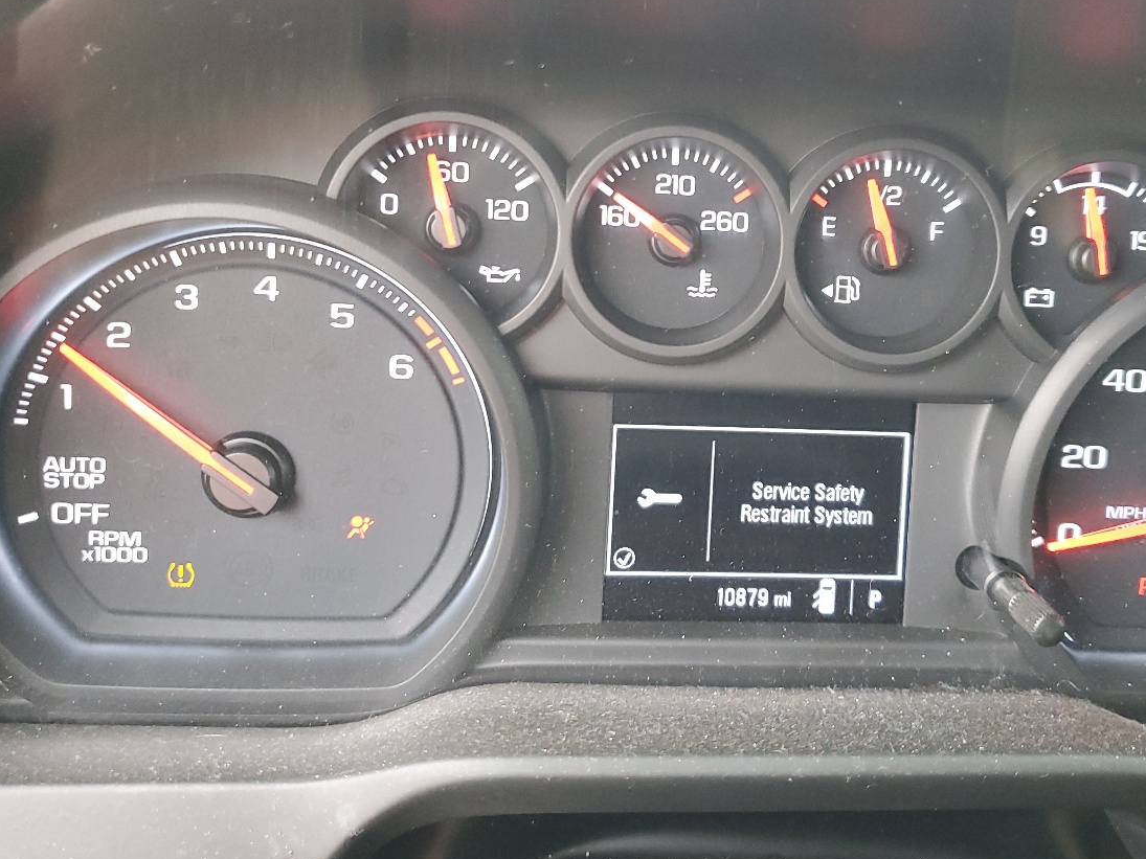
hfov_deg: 48.4
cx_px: 736
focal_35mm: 38
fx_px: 1258
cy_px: 330
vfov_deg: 37.5
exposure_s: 1/60.2
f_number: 1.5
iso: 188
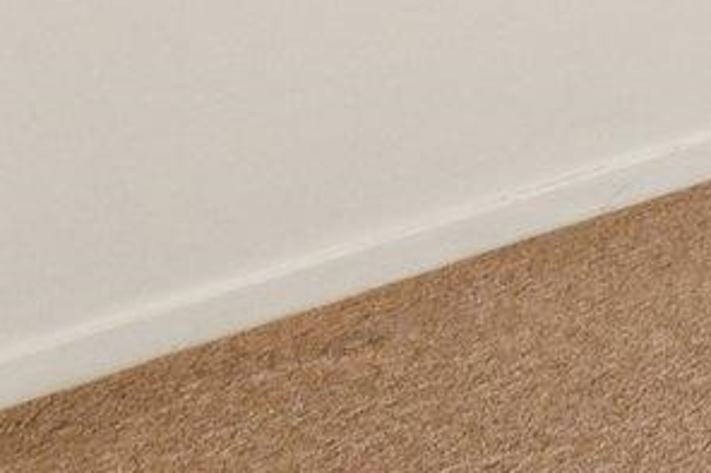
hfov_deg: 13.3
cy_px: -885
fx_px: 1915
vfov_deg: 10.5
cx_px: 1842
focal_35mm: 97
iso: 800
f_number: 8
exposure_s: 1/25
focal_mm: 14
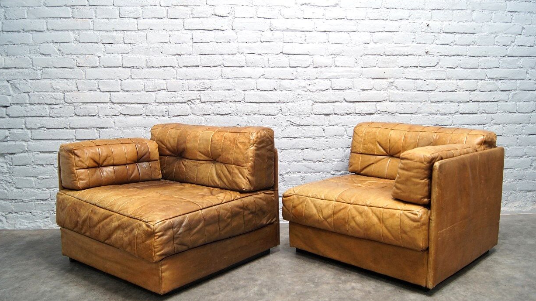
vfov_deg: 36.7
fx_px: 455
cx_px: 270
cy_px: 142
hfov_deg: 61.0
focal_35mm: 32
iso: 400
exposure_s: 1/40
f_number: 4
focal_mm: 20
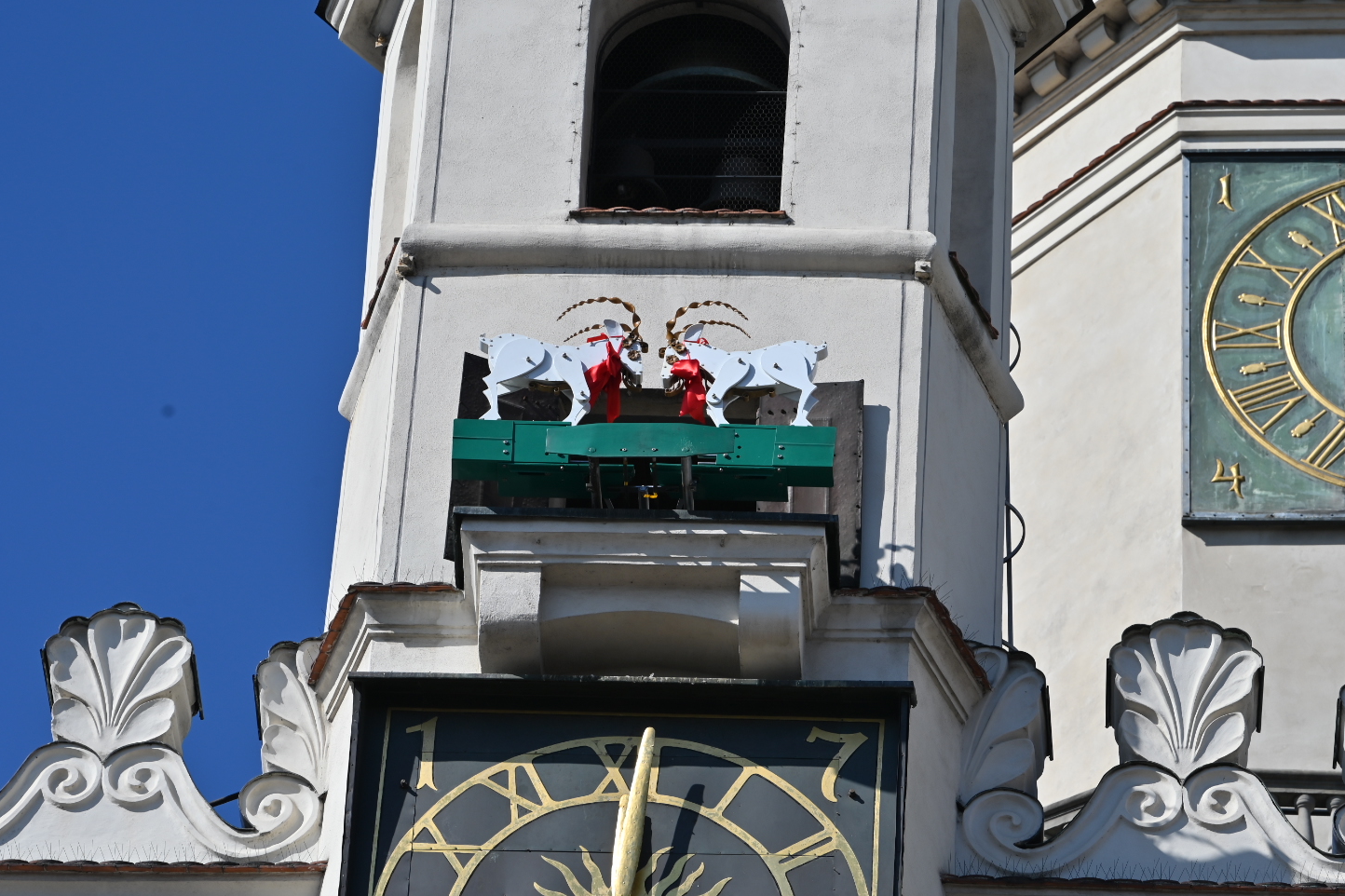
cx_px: 627
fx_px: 7545
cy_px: 432
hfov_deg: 10.2
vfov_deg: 6.8
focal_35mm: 202
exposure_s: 1/500
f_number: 10
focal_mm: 180
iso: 100
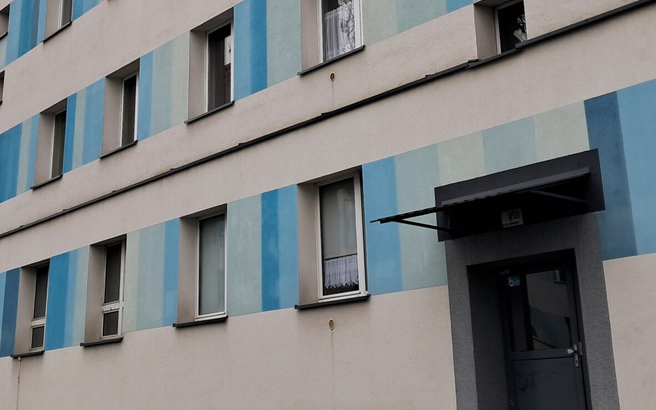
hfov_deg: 32.5
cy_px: 35
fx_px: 1109
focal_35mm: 62
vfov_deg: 20.5
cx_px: 191
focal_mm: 4
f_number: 1.8
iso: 50
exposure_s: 1/169
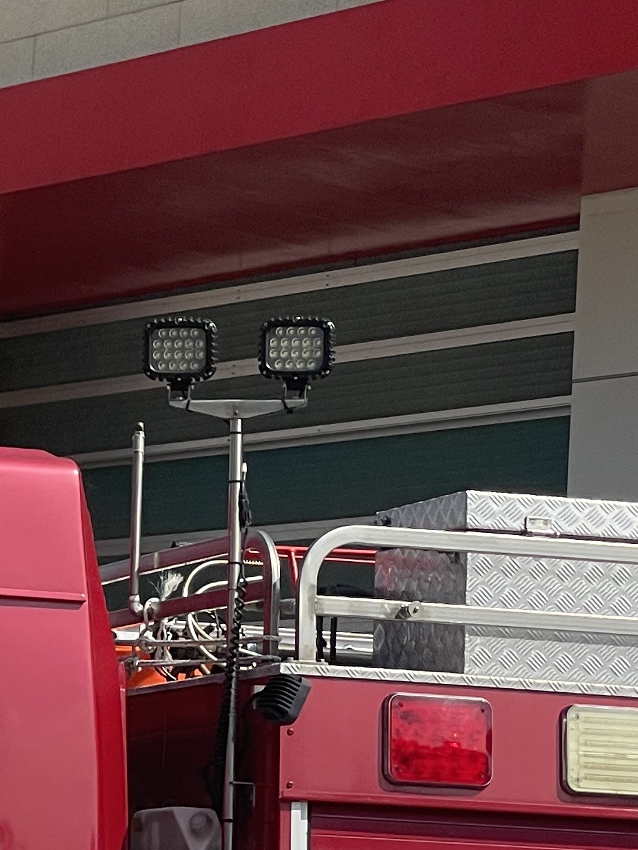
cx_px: -318
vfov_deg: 11.6
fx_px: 4177
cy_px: 586
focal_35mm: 170
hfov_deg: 8.5
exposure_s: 1/1996
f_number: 2
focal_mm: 6
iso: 25
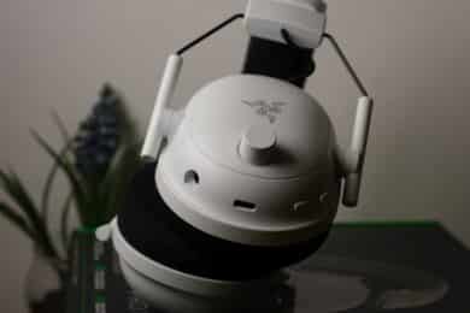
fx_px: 1005
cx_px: 235
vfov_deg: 17.7
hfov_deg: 26.3
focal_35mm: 77
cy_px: 156
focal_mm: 51.6
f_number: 8
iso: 160
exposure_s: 1/80
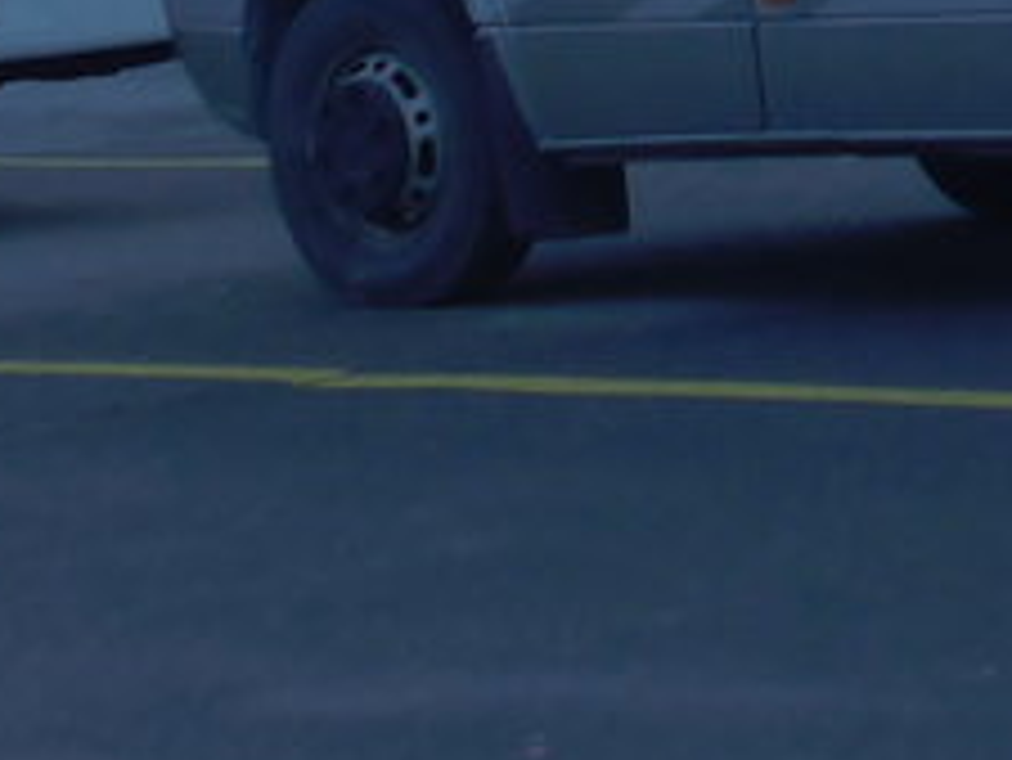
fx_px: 8570
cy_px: -1187
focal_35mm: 293
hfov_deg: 6.6
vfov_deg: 4.9
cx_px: 1696
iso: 160
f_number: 3.4
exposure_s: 1/640
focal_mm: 11.3
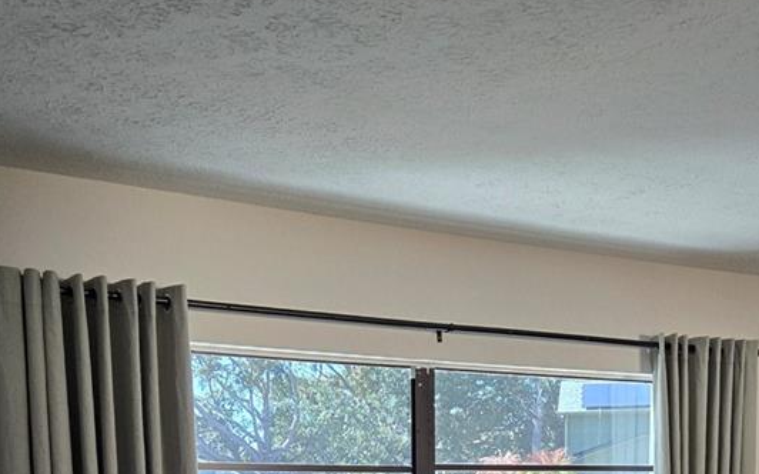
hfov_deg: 36.8
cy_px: 677
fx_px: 1137
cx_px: 429
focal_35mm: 55
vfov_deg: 20.6
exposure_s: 1/180
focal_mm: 5.4
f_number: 1.8
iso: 200
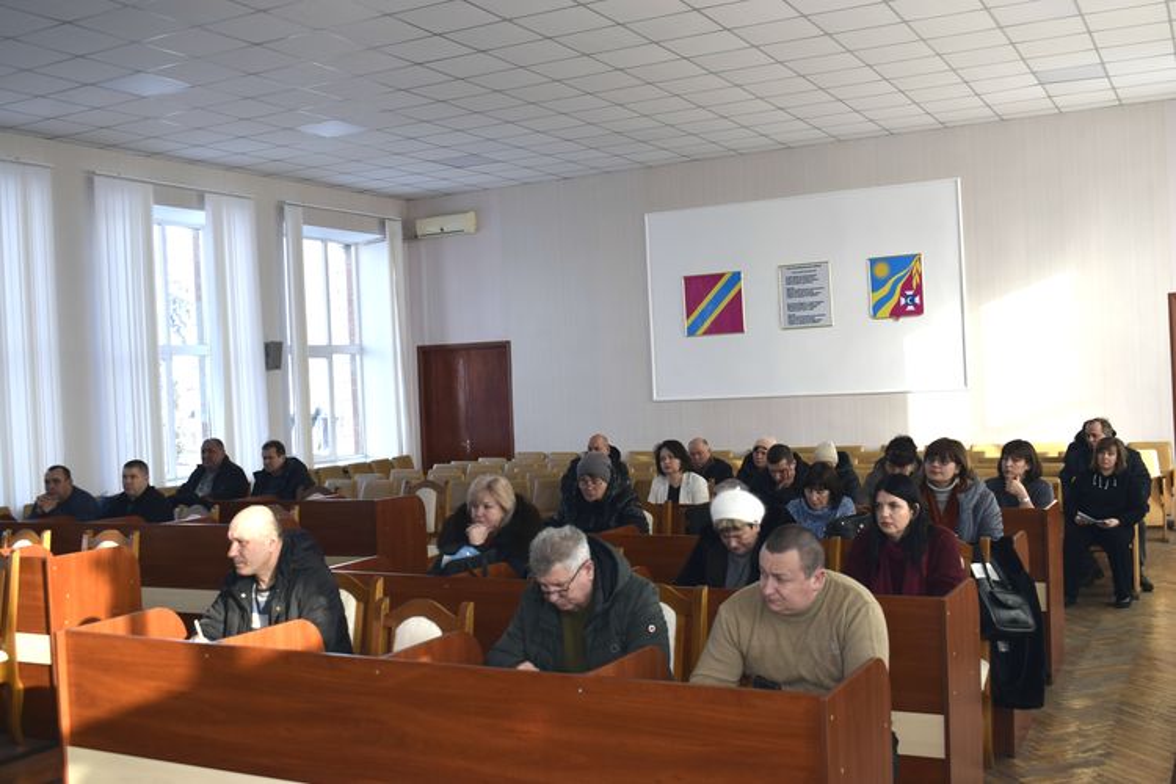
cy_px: 392
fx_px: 1225
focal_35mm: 38
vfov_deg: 35.5
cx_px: 588
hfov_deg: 51.3
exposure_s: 1/125
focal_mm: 25
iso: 140
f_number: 5.6
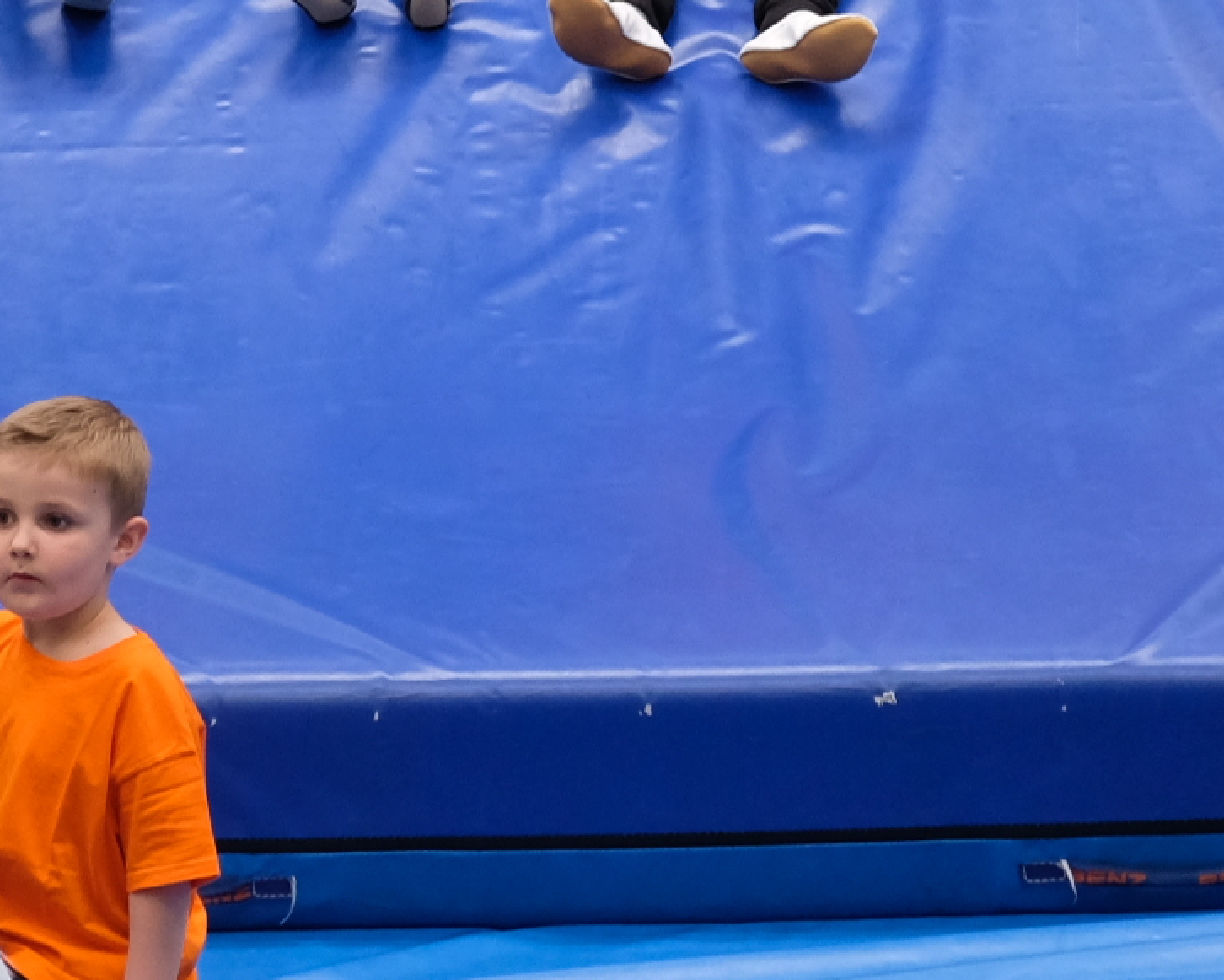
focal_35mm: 299
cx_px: 400
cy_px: 128
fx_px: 10833
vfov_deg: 5.2
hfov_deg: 6.5
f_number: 2.8
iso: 1250
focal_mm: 51.6
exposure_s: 1/500
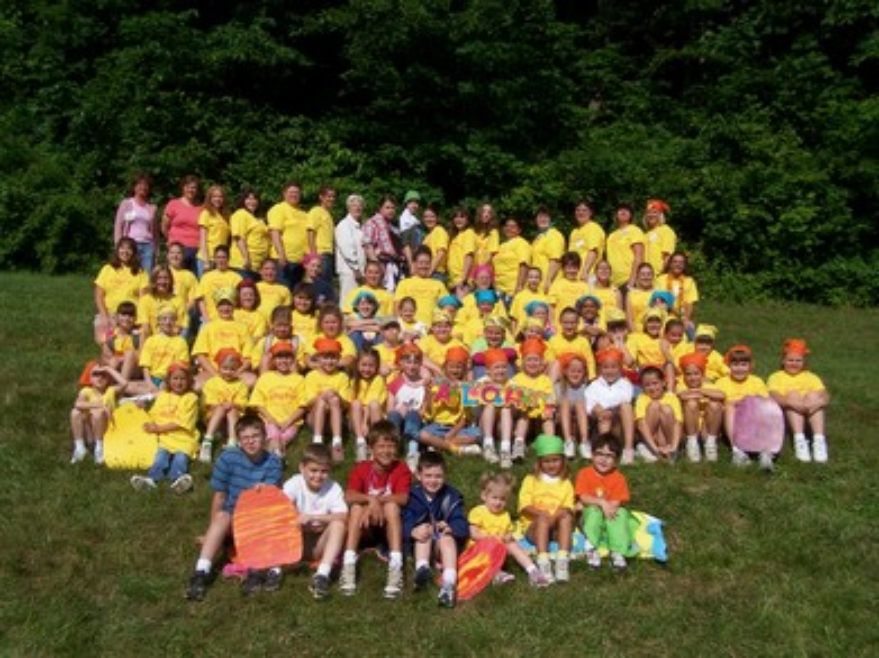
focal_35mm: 38
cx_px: 440
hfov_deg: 49.0
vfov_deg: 37.7
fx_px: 965
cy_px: 329
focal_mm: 6.3
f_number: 5.6
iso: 80
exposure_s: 1/750
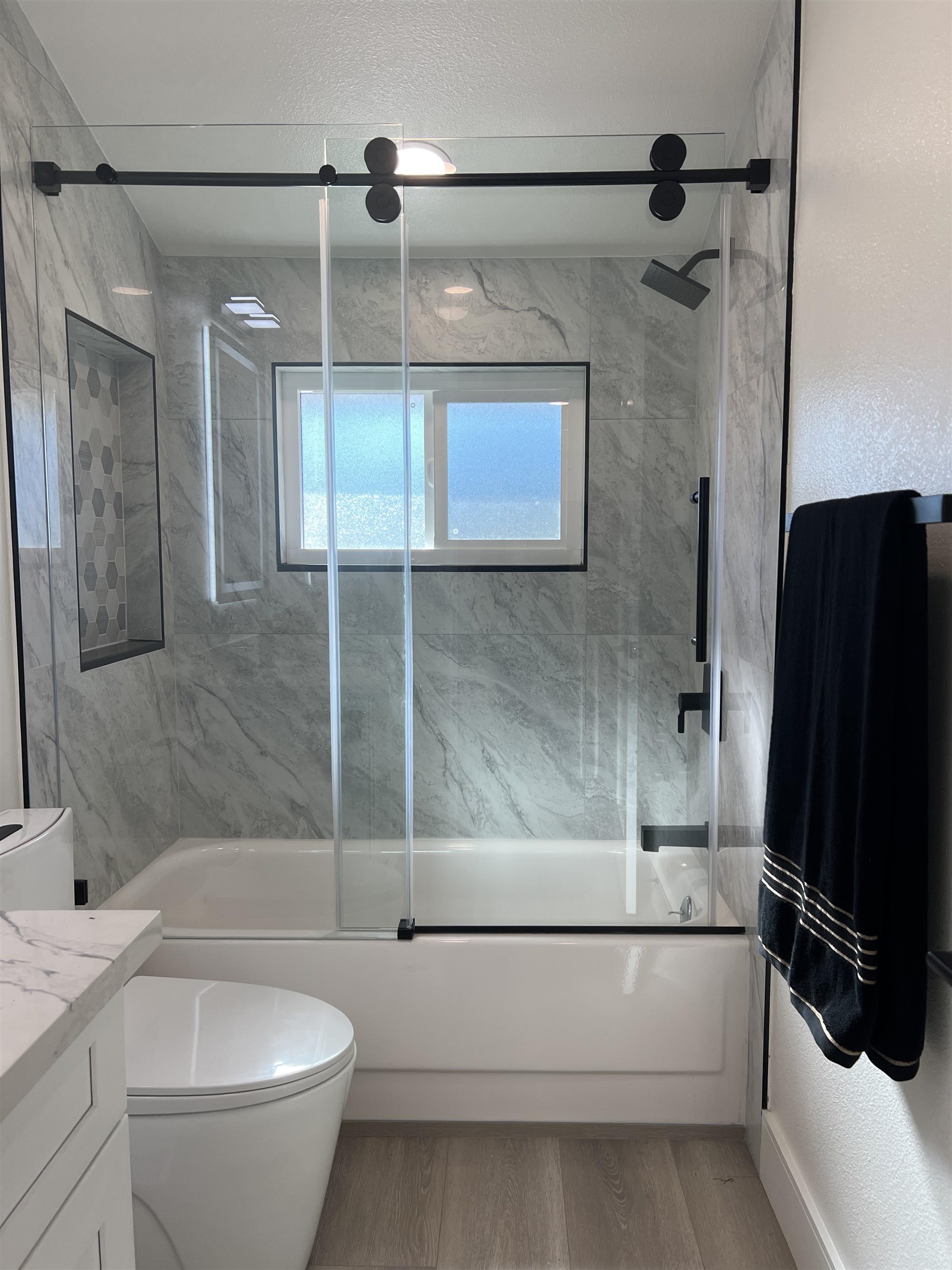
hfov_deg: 53.1
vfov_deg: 67.3
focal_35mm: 26
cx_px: 476
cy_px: 635
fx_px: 953
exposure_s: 1/226
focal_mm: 5.7
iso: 40
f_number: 1.5
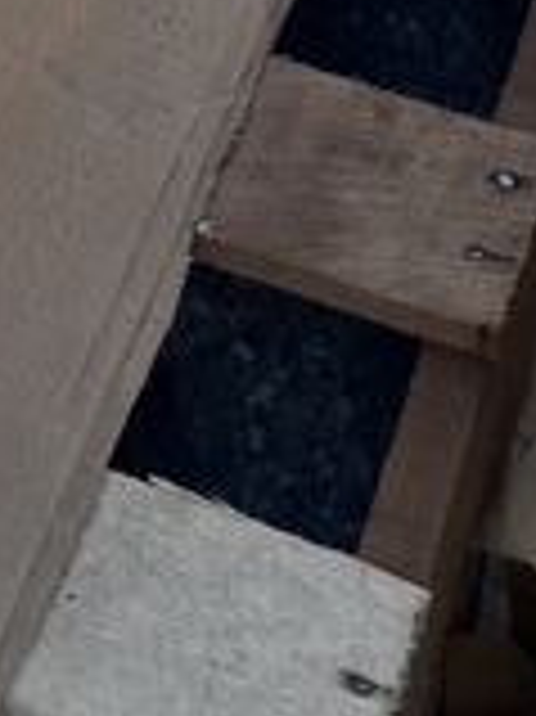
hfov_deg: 11.0
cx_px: -54
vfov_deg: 11.8
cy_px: -1051
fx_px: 2750
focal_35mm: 133
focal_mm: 5.7
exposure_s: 1/1751
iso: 50
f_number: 1.5
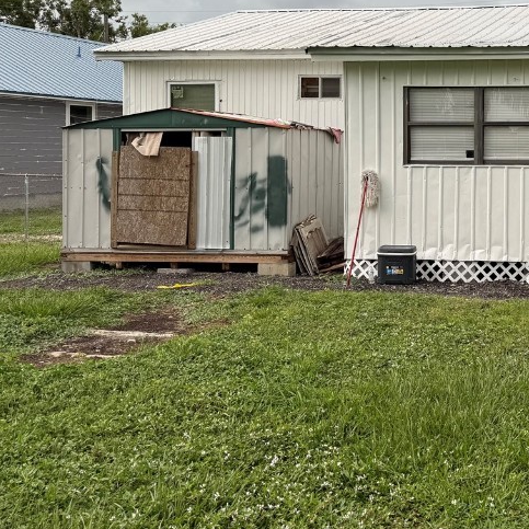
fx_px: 778
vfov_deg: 36.9
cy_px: 153
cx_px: 554
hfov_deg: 33.6
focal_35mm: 45
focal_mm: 6.76
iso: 80
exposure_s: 1/356
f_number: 1.78
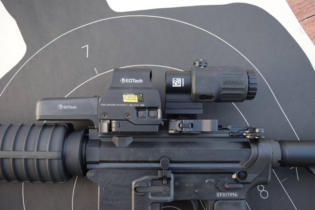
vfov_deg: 43.6
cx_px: 158
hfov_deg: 61.9
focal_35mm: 30
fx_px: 263
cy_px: 105
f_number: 4
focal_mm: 20
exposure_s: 1/125
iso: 1000
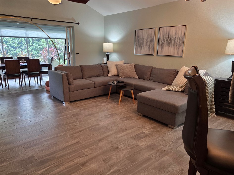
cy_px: 91
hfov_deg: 69.4
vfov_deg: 54.9
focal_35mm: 25
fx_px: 169
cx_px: 115
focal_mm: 5.4
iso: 320
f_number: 1.8
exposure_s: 1/120
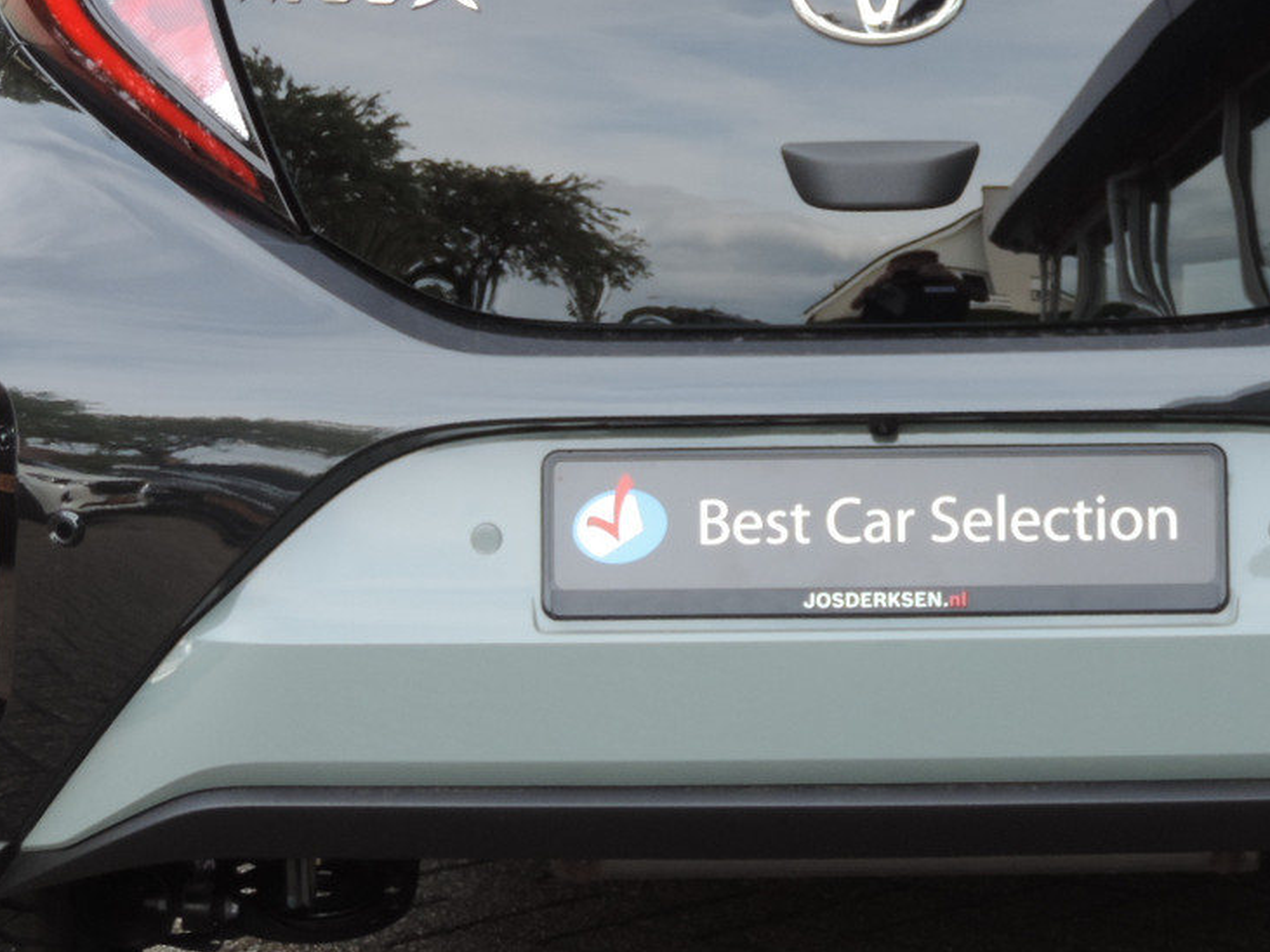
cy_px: 240
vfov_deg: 7.5
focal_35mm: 197
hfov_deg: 10.0
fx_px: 7226
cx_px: 869
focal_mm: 17.8
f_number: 4.1
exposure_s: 1/100
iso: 125
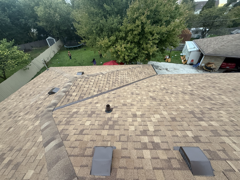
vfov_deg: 85.7
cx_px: 120
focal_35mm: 14
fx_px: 97
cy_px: 90
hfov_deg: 102.1
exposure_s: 1/99
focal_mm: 2.22
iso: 200
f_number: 2.2
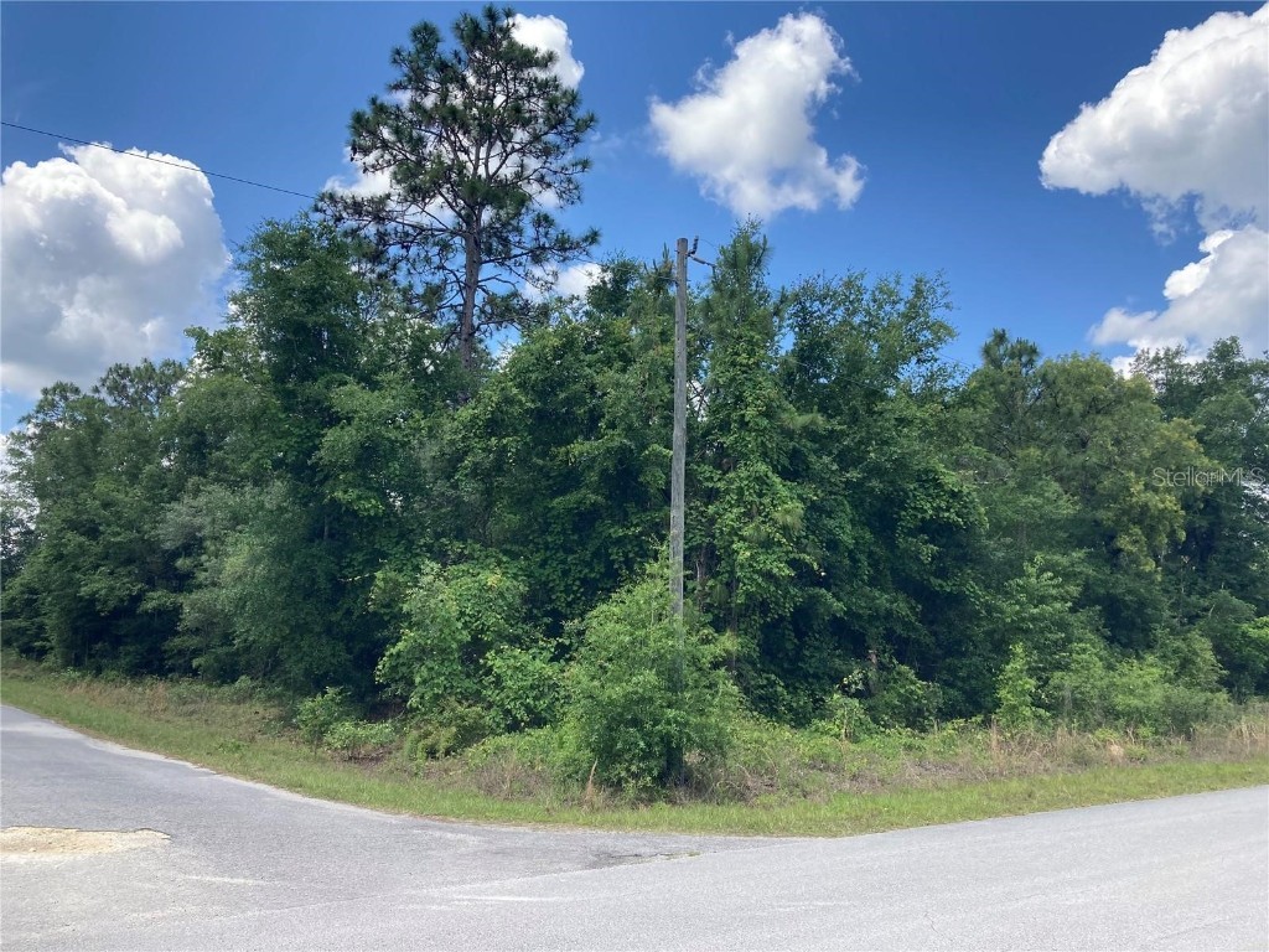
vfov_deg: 49.7
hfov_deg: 63.4
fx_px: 1026
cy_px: 476
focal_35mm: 28
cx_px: 634
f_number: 1.8
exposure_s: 1/1156
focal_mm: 3.99
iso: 20
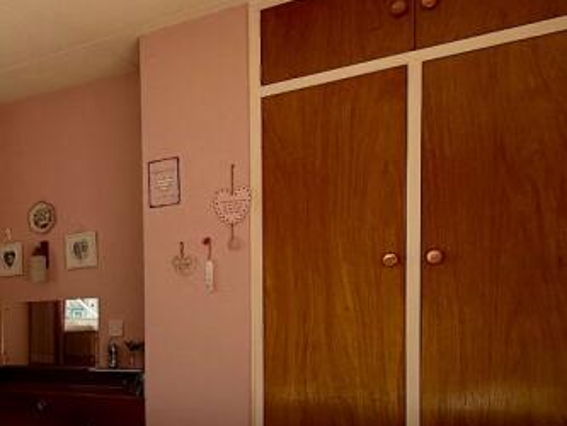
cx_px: 0
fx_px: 705
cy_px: 351
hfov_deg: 38.8
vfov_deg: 32.5
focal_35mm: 43
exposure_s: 1/679
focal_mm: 2.22
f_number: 2.2
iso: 64
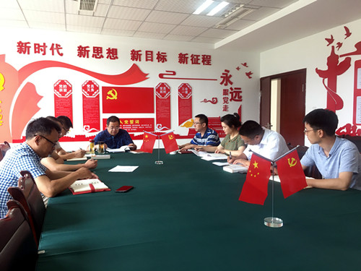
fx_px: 302
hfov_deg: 61.7
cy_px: 136
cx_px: 180
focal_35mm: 29
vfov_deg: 48.2
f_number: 2.2
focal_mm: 4.15
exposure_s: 1/33
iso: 80
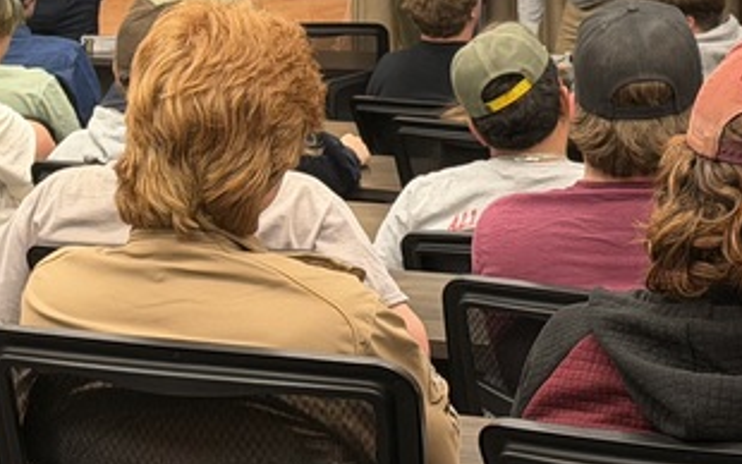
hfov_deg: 12.4
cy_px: -22
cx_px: 249
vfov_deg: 7.8
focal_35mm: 168
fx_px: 3399
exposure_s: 1/60
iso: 160
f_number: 1.78
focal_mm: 6.76
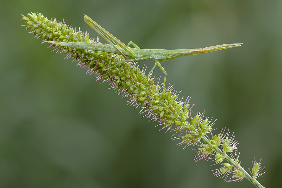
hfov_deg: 7.6
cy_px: 94
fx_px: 2115
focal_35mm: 270
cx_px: 141
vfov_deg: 5.1
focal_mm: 180
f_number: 14
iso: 100
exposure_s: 1/3
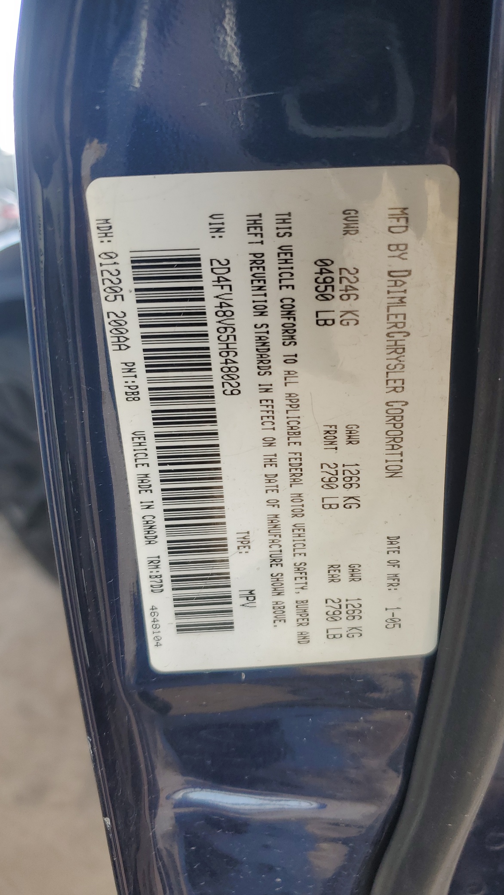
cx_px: 310
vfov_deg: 66.1
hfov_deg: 39.9
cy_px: 441
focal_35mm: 29
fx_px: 689
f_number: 1.5
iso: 50
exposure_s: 1/204
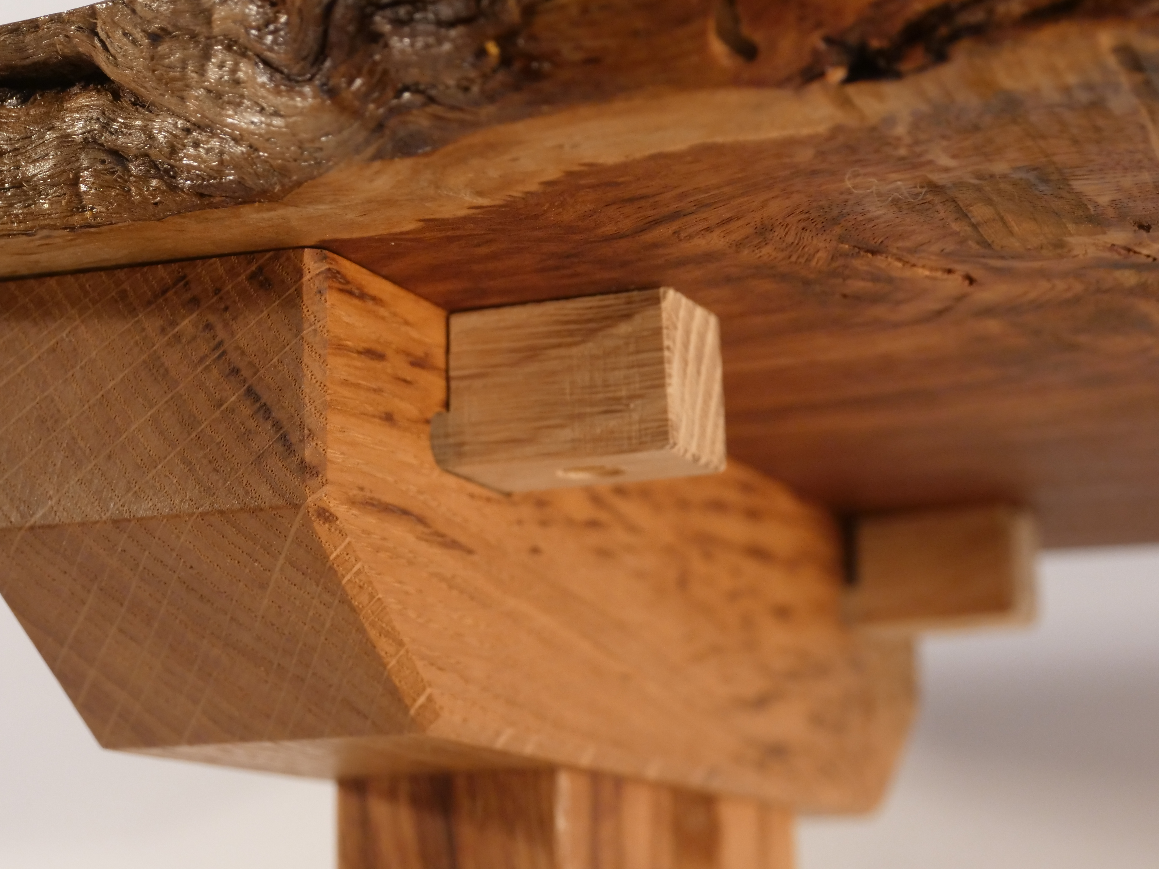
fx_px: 3114
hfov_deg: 21.1
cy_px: 461
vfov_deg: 15.9
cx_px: 629
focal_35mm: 93
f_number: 5.9
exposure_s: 1/100
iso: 1600
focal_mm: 41
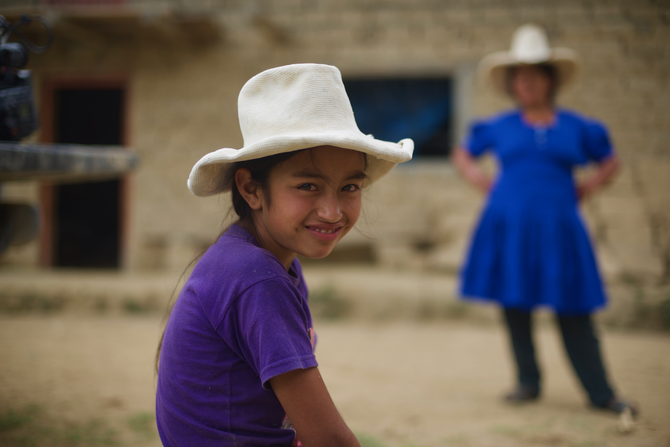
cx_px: 335
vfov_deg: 27.0
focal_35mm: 50
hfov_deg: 39.6
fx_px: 931
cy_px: 224
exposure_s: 1/1600
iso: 50
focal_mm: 50
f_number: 2
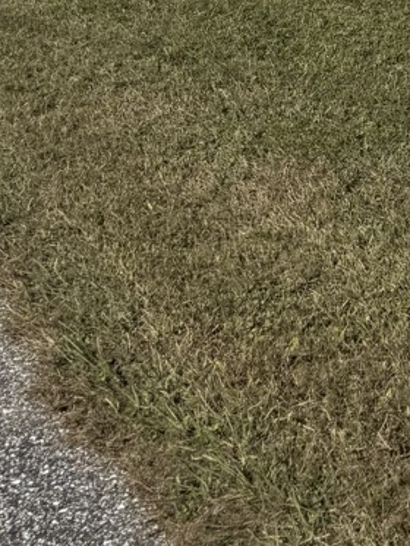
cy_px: -126
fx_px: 1626
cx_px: 731
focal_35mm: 103
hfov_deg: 13.0
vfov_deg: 18.0
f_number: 1.78
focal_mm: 6.76
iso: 80
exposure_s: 1/7092
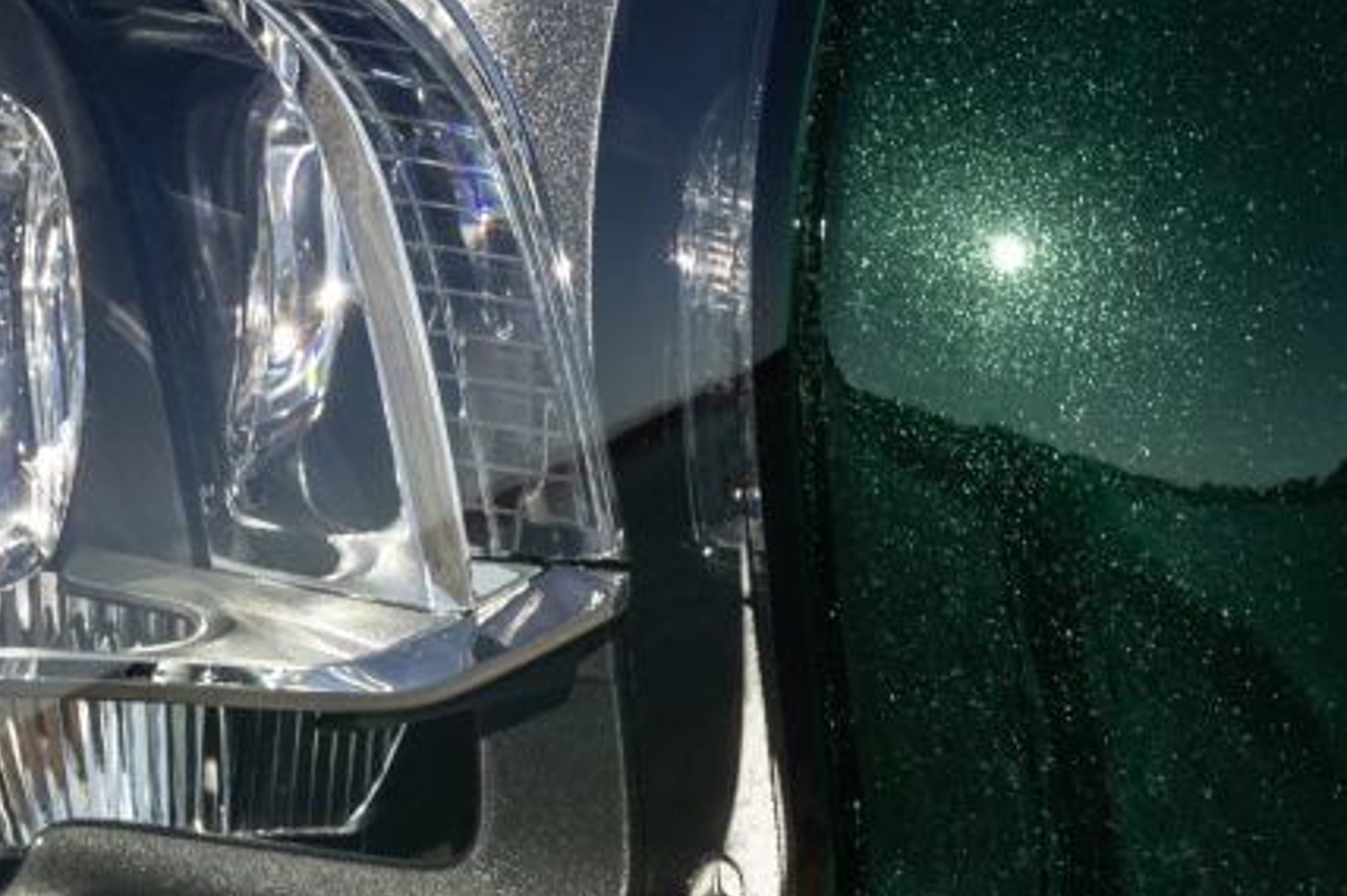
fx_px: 24348
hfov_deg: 3.2
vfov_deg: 2.1
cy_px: -308
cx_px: -963
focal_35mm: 651
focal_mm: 145
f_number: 11
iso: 100
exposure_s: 1/125
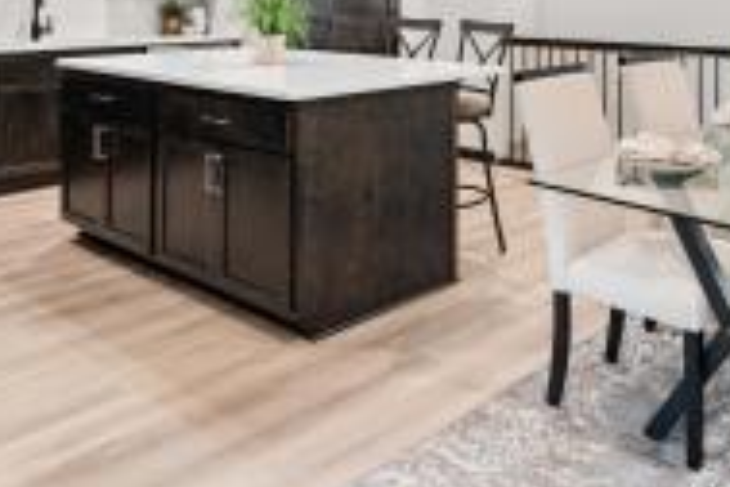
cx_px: 597
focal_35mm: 38
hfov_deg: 47.6
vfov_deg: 32.1
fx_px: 770
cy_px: -8
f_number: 9
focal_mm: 16
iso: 250
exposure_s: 2.5
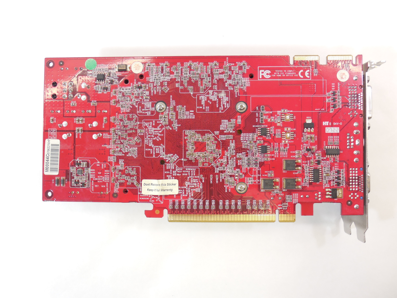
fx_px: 298
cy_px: 149
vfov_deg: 53.1
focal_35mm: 26
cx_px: 198
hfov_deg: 67.3
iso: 180
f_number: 3.5
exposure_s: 1/30
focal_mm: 4.6
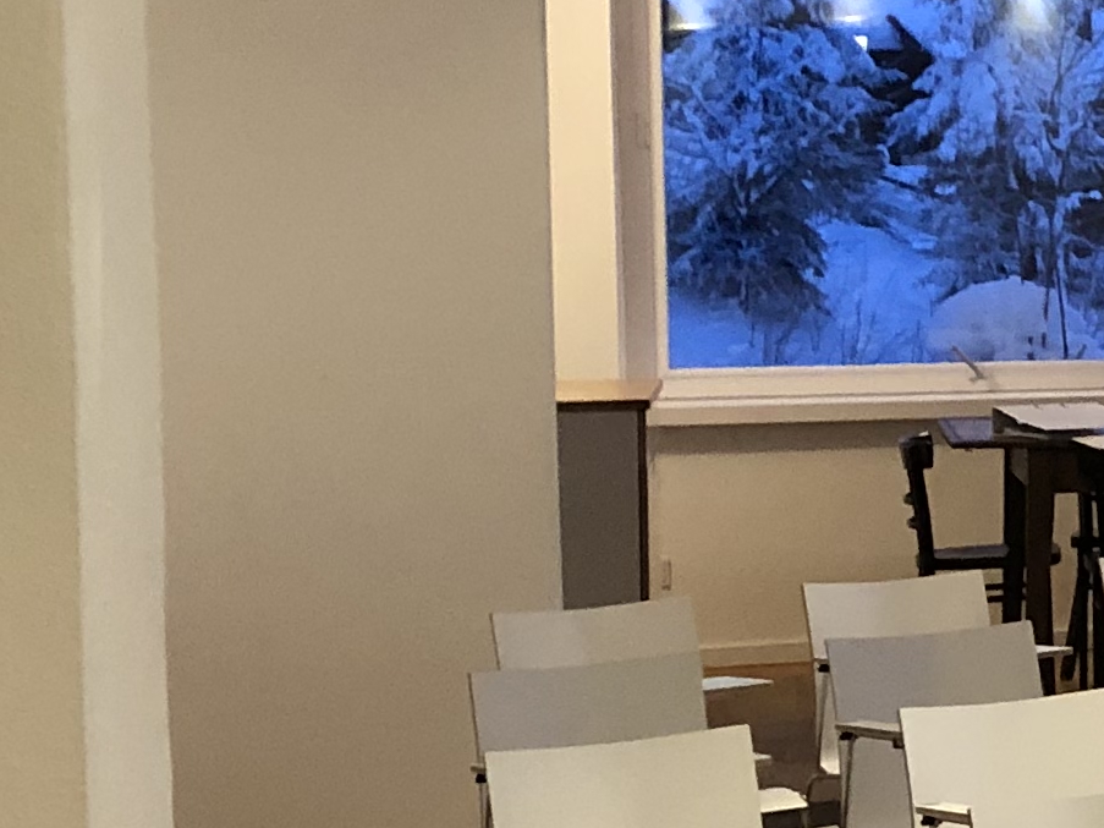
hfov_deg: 13.1
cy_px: 331
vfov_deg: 11.8
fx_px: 3986
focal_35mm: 125
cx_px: 2382
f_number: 1.8
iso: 100
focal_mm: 3.99
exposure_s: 1/17
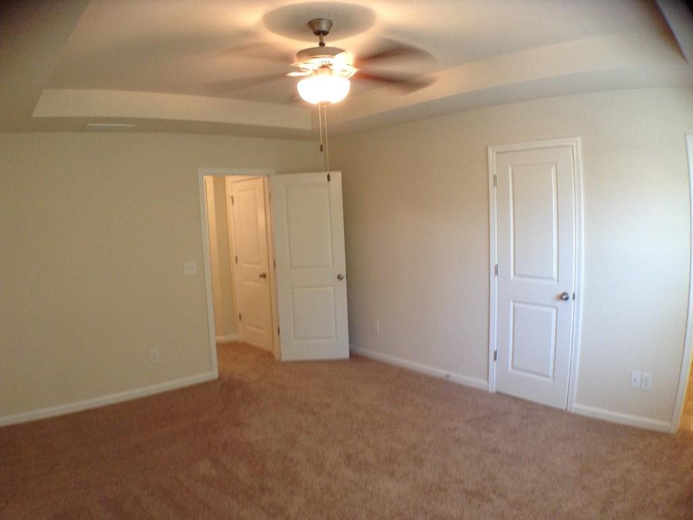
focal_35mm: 33
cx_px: 346
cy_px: 260
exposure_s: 1/25
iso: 100
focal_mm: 3.3
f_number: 2.4
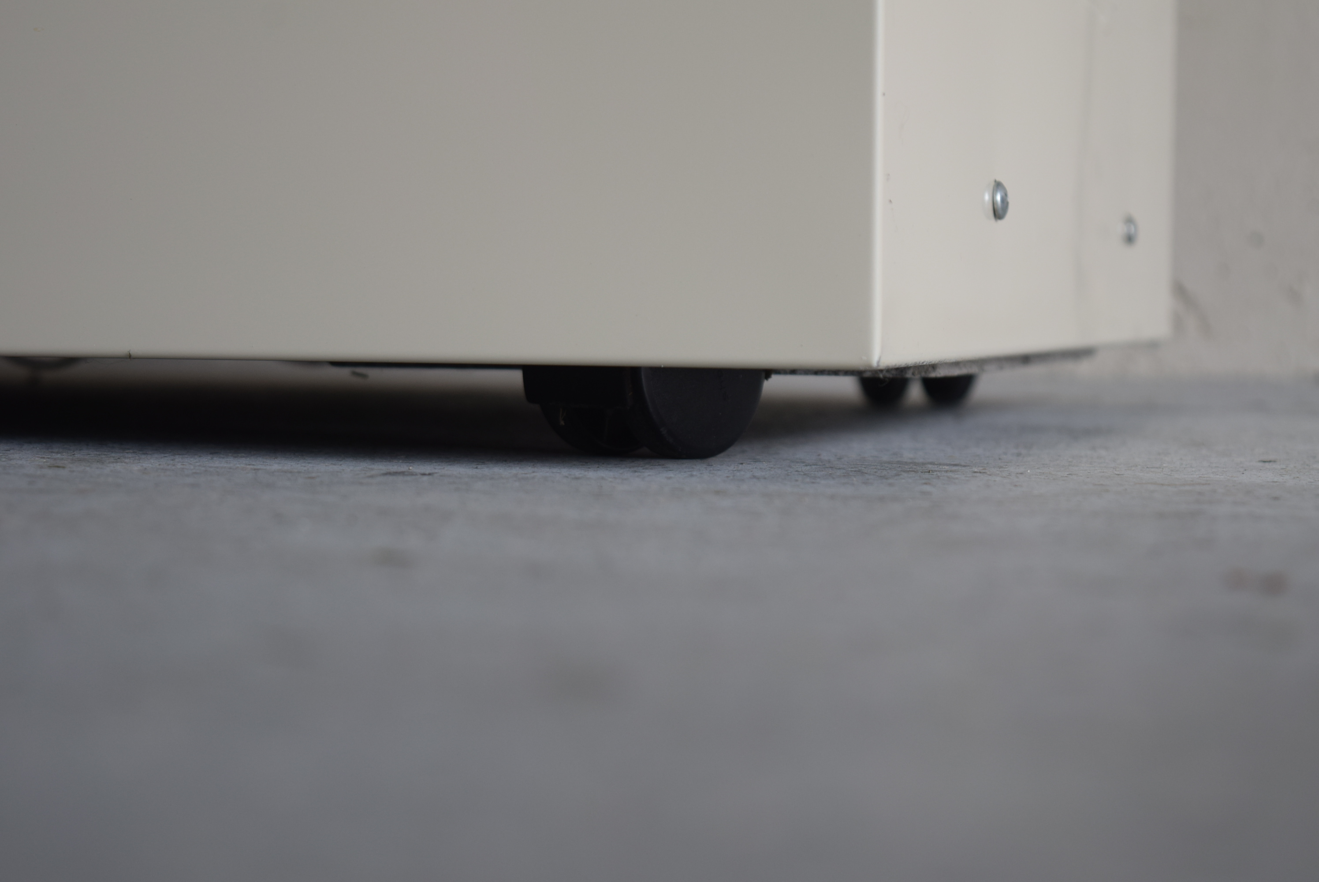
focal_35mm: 82
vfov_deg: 16.6
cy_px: 441
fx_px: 3025
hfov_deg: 24.6
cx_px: 660
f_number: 5.6
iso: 400
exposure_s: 1/125
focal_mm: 55
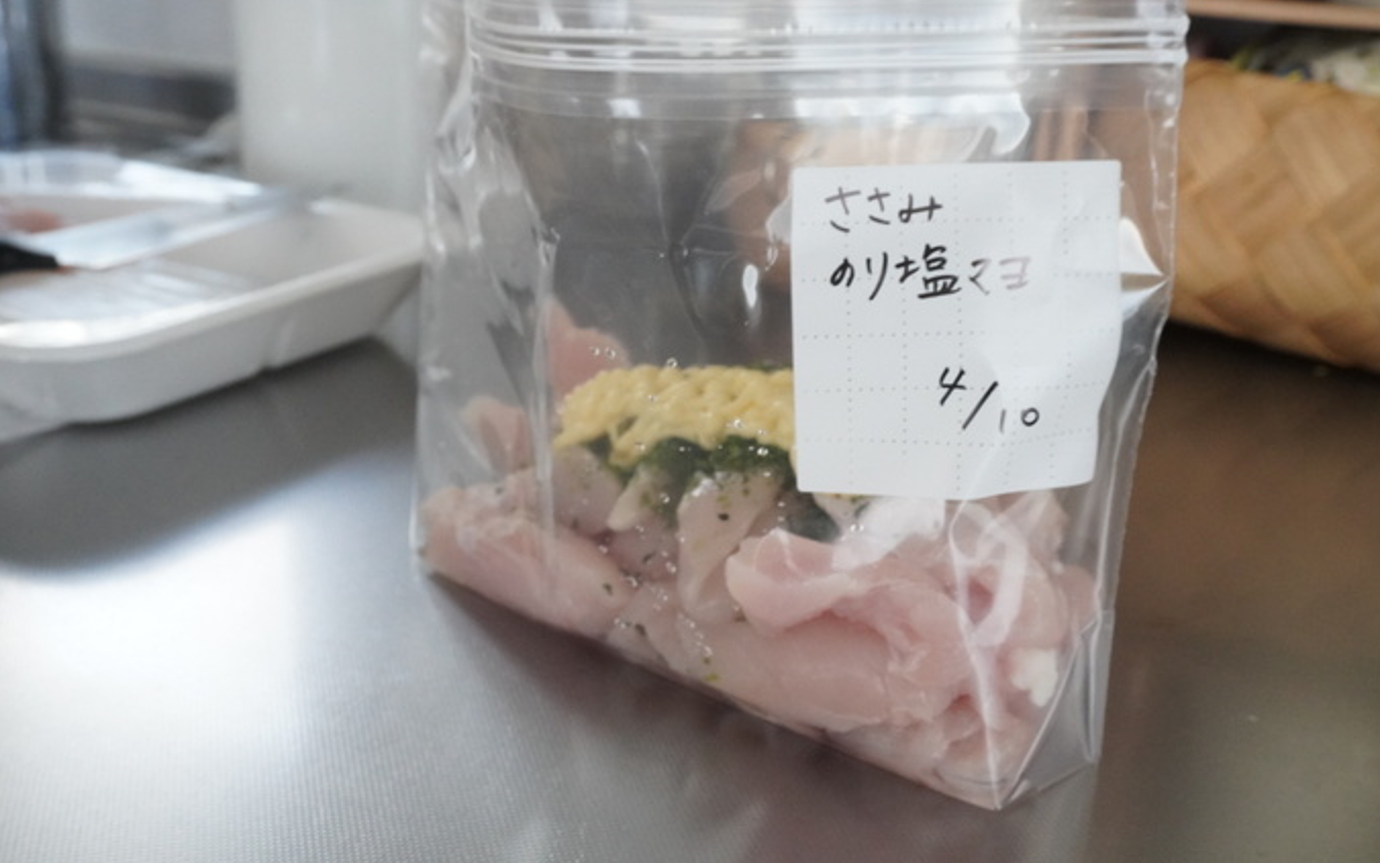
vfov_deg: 32.0
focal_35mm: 40
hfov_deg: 49.3
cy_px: 402
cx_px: 692
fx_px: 1505
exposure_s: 1/40
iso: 4000
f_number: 8
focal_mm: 26
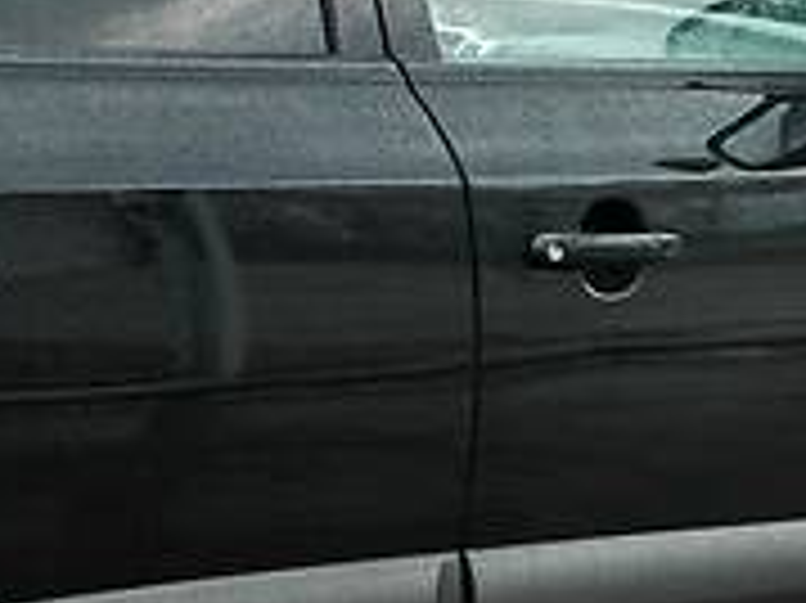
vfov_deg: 8.1
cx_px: -198
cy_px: 315
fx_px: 4258
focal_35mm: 183
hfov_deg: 10.6
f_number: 3.5
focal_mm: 7.3
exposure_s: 1/50
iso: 80
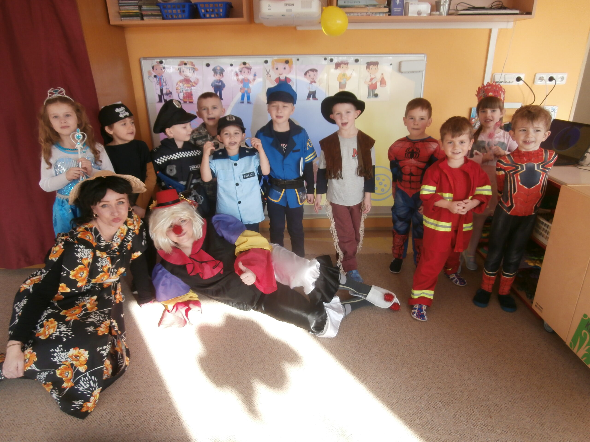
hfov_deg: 71.6
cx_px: 295
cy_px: 221
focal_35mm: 24
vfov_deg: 56.8
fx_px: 409
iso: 100
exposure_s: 1/50
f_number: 3
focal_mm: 4.2
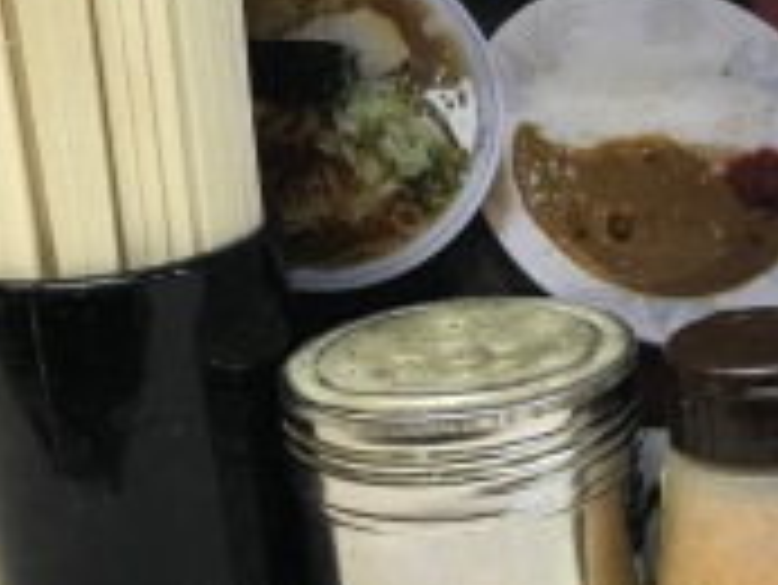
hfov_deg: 23.8
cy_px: 308
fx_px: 1822
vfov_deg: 18.2
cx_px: 616
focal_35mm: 81
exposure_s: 1/20
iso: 32
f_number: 1.8
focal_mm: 3.99
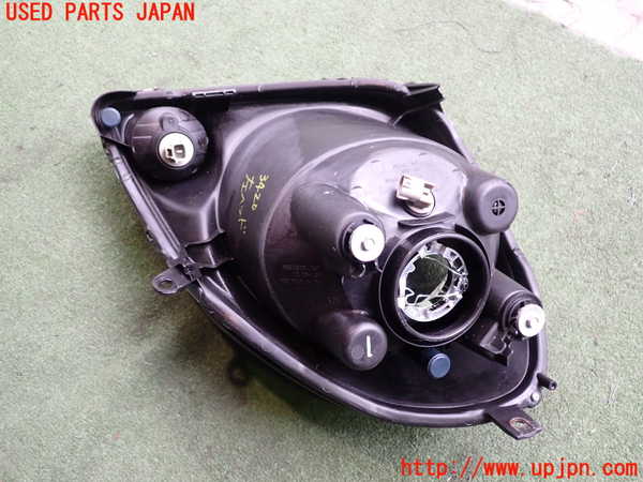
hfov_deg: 60.0
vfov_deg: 46.8
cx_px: 322
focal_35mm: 30
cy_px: 241
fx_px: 557
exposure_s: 1/40
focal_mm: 5.4
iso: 200
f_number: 2.3
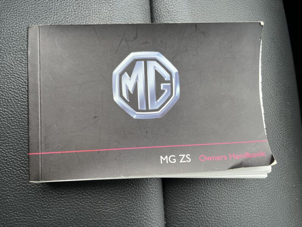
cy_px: 114
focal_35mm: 26
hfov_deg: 67.3
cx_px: 151
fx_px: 227
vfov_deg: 53.1
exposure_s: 1/168
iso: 40
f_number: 1.6
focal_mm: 5.1
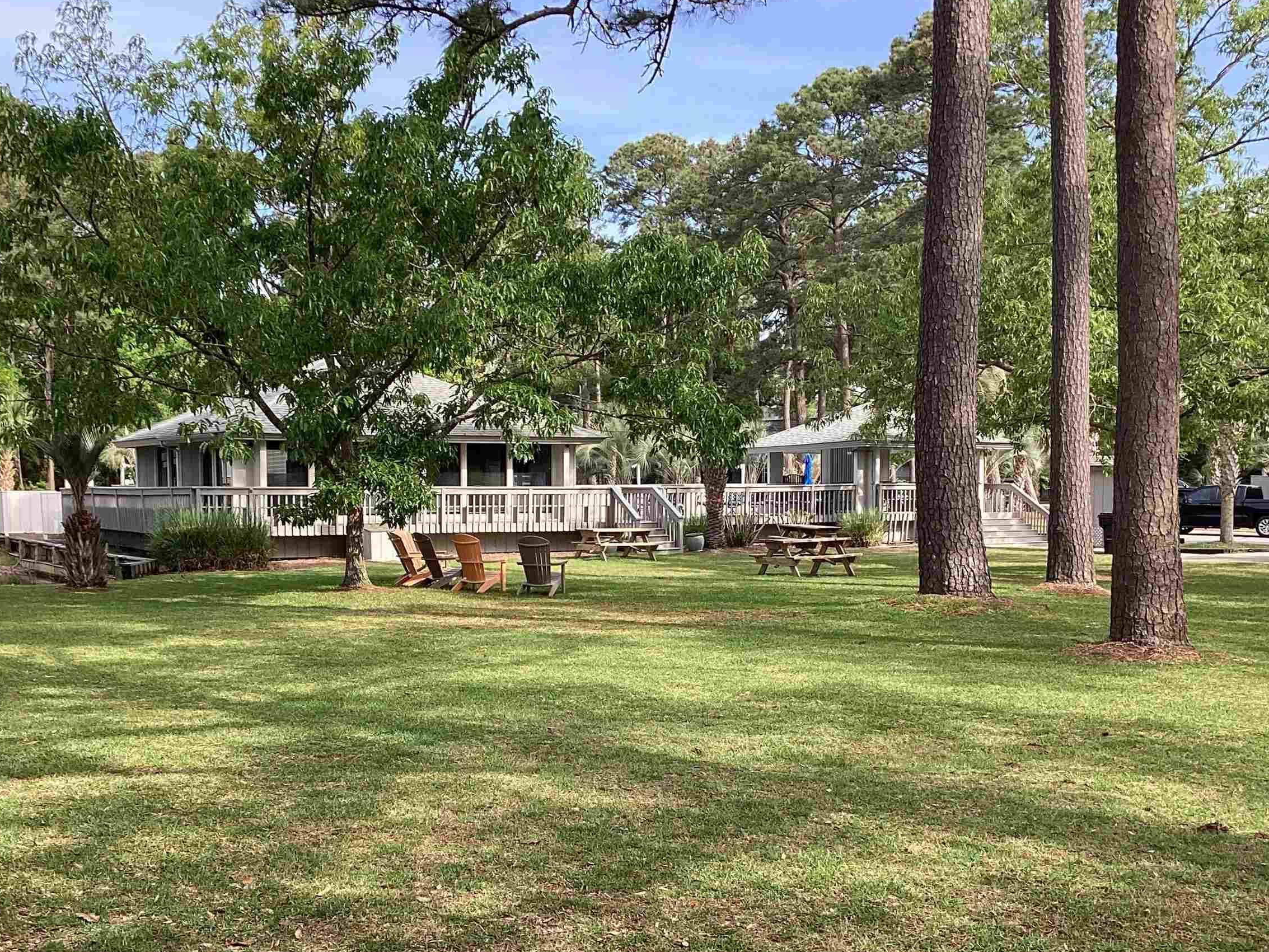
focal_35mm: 42
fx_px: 1540
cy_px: 584
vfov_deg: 34.2
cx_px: 556
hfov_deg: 44.7
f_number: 2.4
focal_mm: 3.3
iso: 25
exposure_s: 1/271
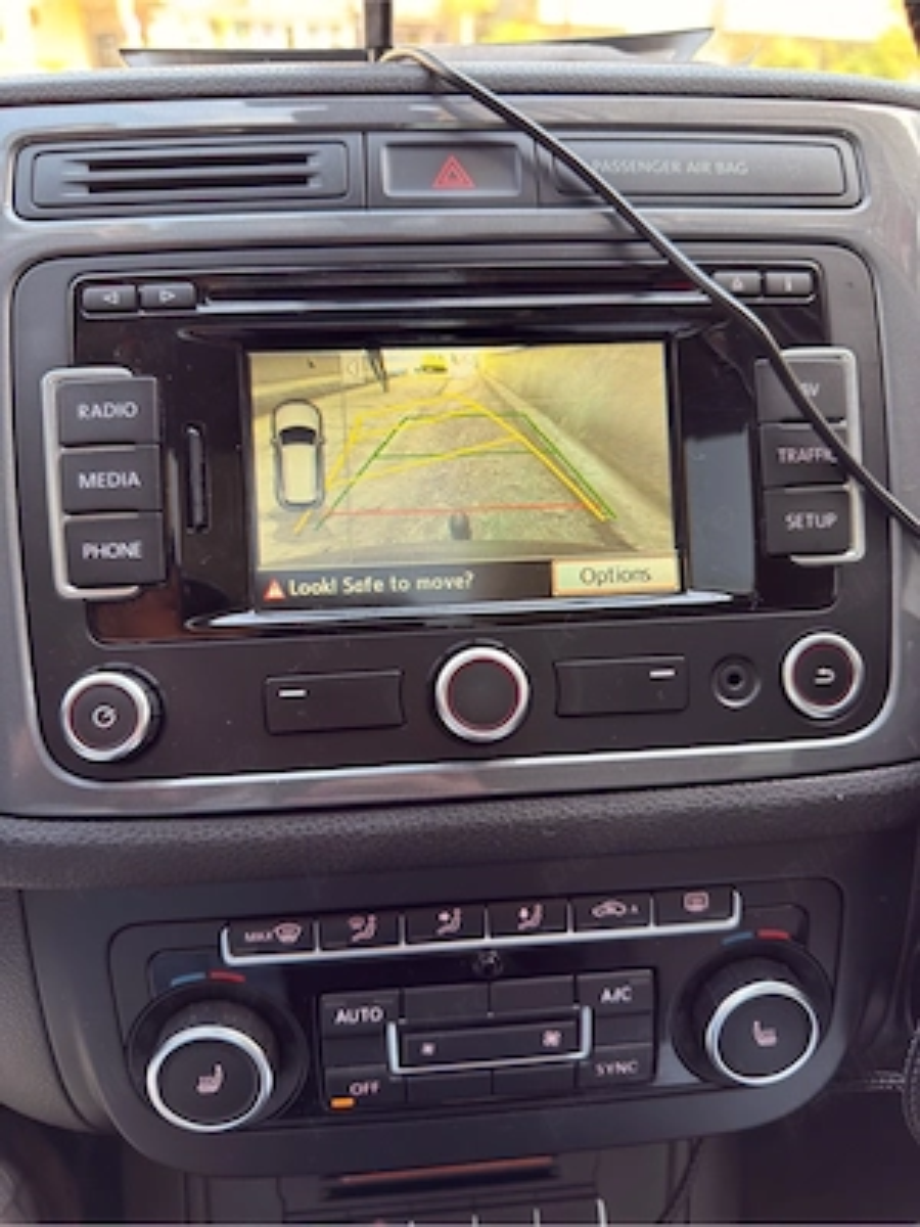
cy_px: 614
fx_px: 850
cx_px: 460
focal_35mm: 24
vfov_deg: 71.6
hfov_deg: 56.8
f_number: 1.78
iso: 80
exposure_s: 1/150
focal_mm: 6.76
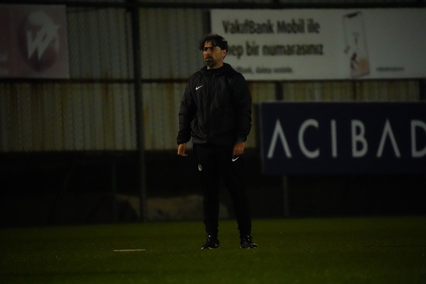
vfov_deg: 2.3
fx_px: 7098
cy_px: 142
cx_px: 213
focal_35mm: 600
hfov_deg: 3.4
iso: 20000
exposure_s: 1/1000
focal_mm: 600
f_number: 6.3
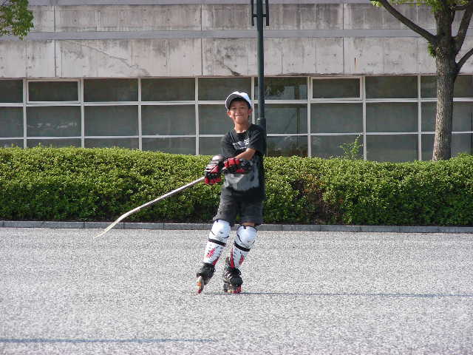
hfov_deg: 8.6
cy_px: 178
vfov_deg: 6.5
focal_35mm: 230
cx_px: 236
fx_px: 3143
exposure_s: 1/214
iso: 50
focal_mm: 38.3
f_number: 4
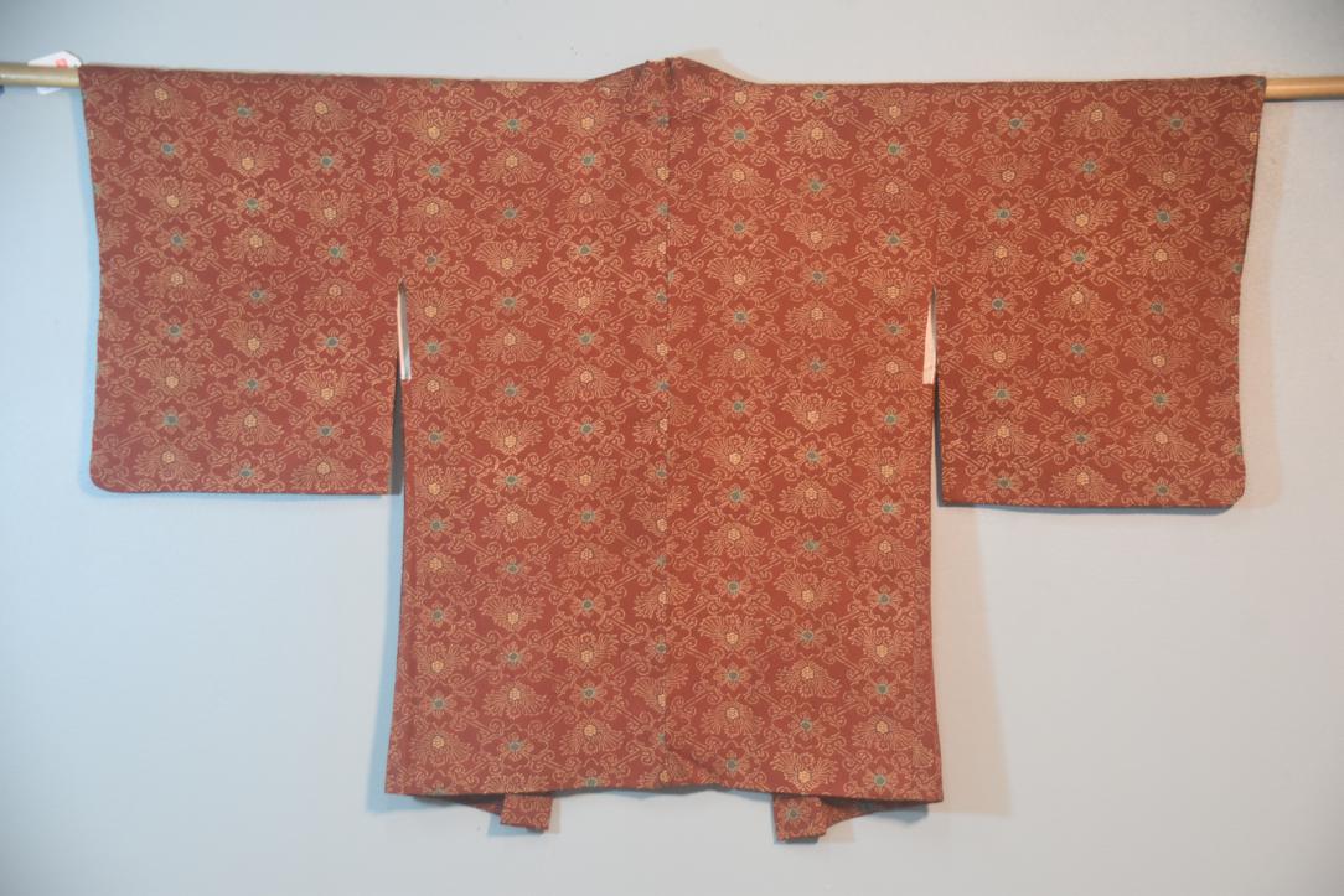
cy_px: 448
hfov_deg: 21.9
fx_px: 3472
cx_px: 672
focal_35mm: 93
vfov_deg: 14.7
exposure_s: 1/60
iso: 1000
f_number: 5
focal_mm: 62
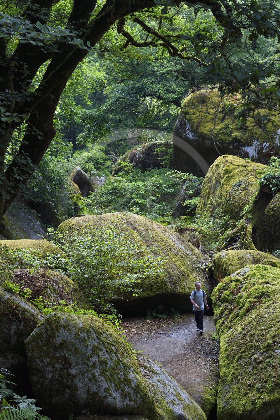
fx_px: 817
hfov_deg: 19.4
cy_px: 210
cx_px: 140
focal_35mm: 70
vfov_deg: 28.8
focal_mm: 70
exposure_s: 1/250
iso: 800
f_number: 9
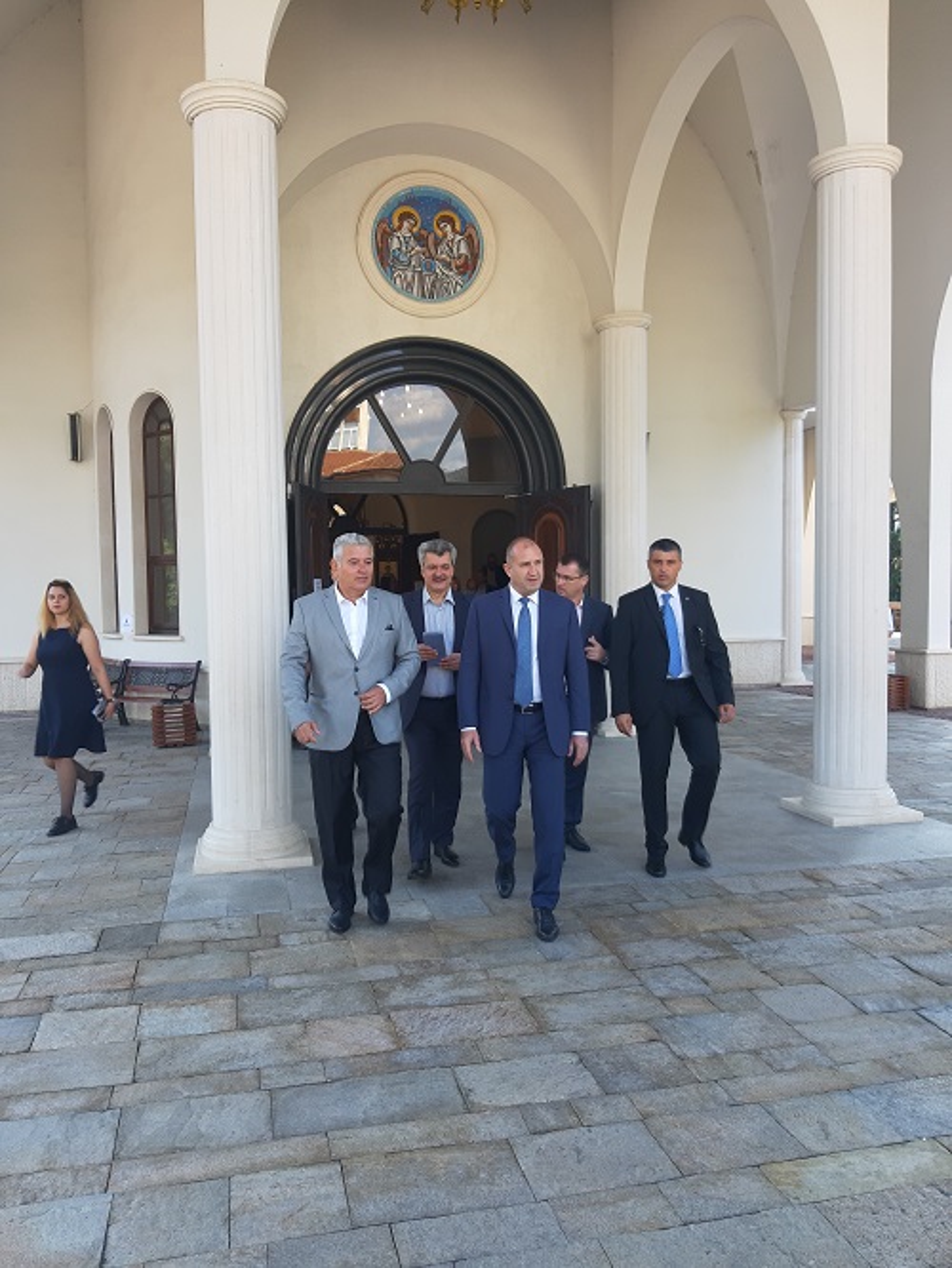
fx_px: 989
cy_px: 634
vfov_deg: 65.3
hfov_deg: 51.4
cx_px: 476
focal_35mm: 27
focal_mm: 3.93
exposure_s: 1/100
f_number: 1.7
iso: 40
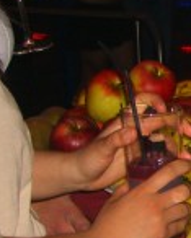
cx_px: 449
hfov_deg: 7.8
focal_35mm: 184
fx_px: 1299
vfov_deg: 10.5
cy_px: 160
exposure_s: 1/60
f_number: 3.1
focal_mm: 9.5
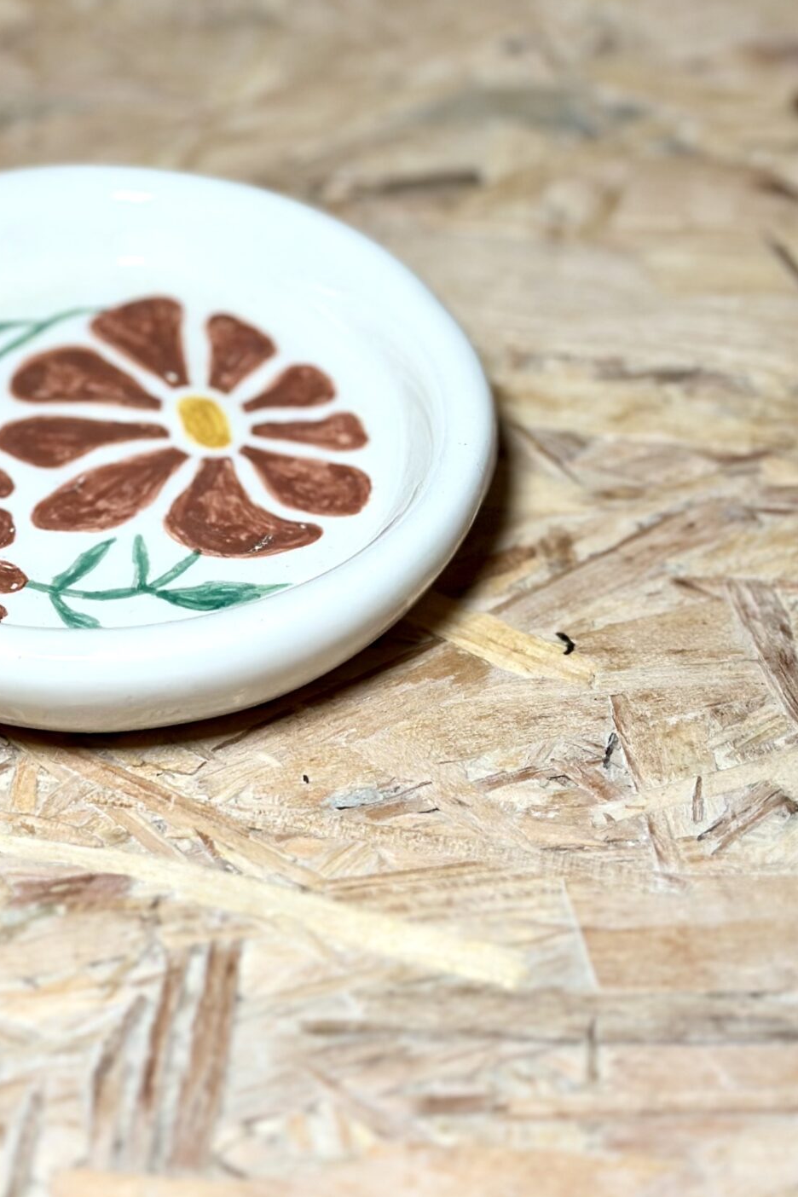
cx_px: 90
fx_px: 3026
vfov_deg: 22.3
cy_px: 375
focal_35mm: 91
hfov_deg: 14.9
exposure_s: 1/121
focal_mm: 6.86
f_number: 1.78
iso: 100
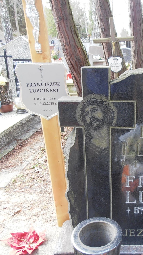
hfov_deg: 32.1
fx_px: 236
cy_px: 128
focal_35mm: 35
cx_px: 128
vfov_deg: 56.6
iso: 80
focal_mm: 4.2
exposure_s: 1/30
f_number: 3
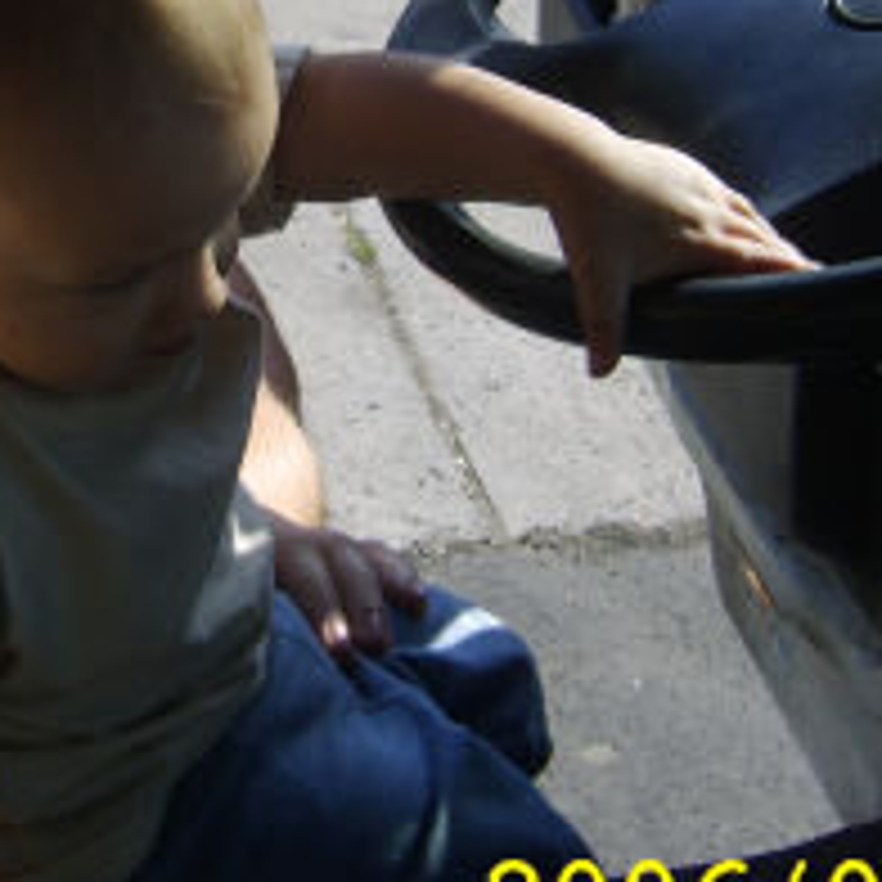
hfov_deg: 24.2
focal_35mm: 70
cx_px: 140
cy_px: 191
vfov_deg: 24.3
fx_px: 2018
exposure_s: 1/192
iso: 71
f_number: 5.6
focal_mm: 8.13
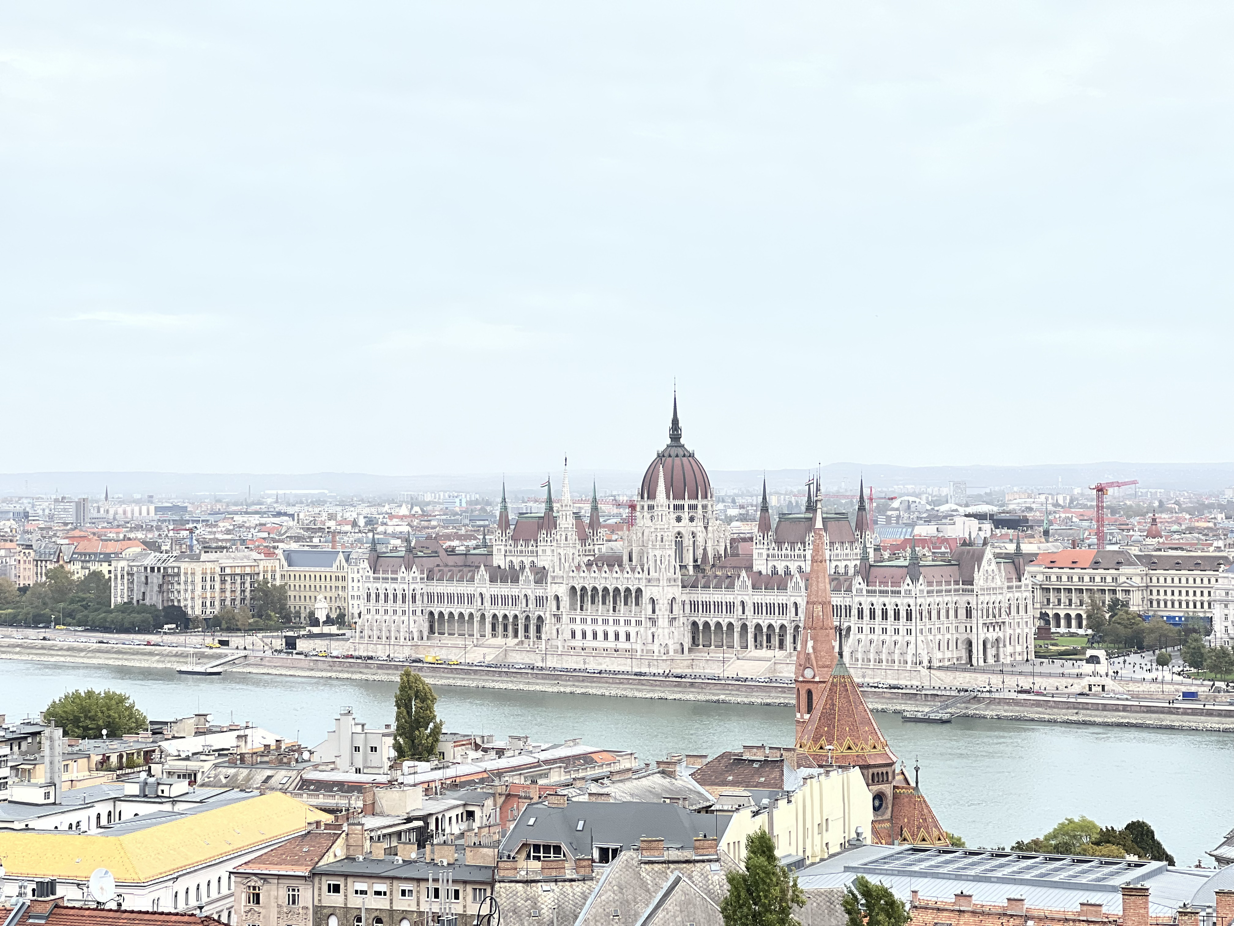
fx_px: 2745
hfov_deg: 25.3
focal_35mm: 77
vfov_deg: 19.1
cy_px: 463
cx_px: 617
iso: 20
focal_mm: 9
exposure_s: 1/282
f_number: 2.8
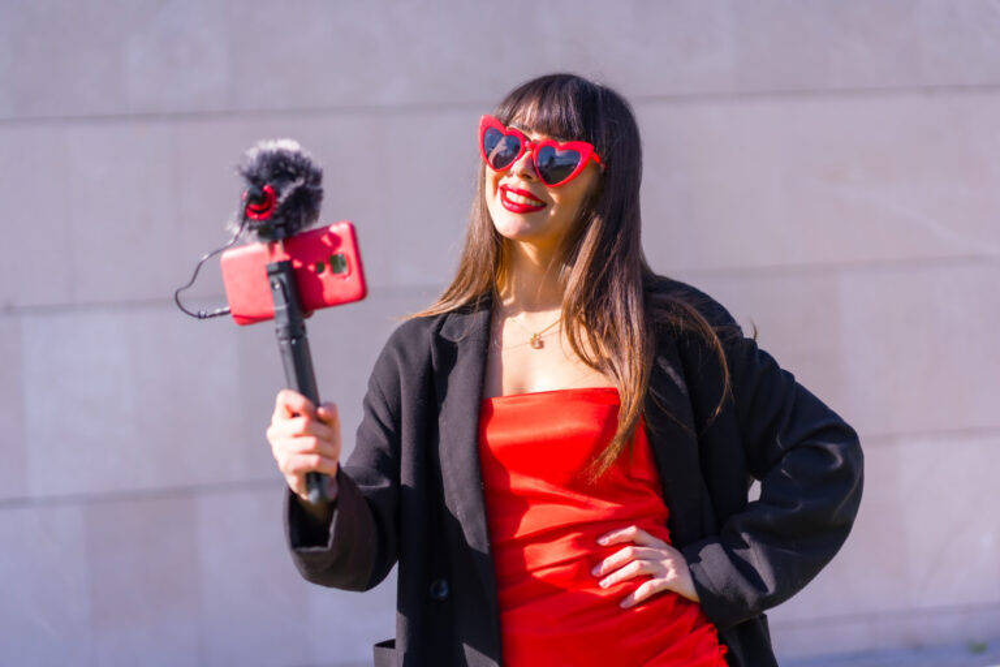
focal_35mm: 55
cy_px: 334
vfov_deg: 24.6
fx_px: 1528
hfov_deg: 36.2
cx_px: 500
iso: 100
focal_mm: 55
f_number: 1.8
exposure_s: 1/1600
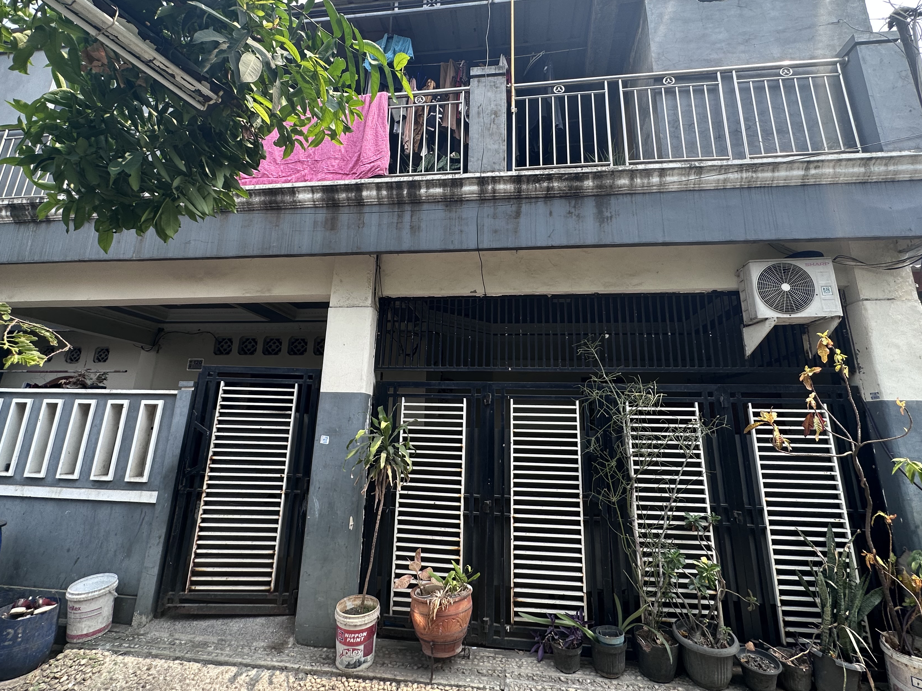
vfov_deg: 74.5
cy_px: 308
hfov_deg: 91.0
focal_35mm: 17
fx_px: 453
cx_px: 465
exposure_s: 1/406
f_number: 2.2
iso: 40
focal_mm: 2.22
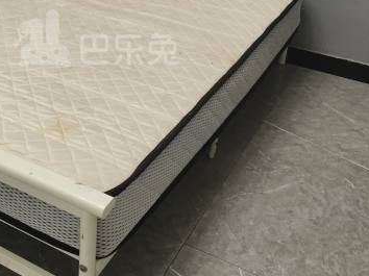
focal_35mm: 52
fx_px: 554
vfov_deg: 27.2
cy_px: 39
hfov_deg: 36.1
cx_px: 96
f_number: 1.57
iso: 336
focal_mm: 6.54
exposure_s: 1/50
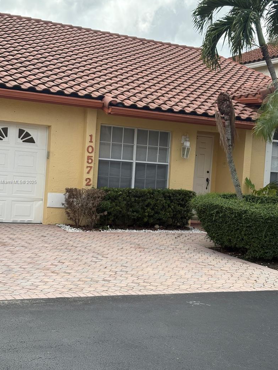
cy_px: 182
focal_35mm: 60
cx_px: 131
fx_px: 642
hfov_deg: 24.4
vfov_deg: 32.2
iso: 50
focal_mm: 5.96
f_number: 1.6
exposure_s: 1/2212
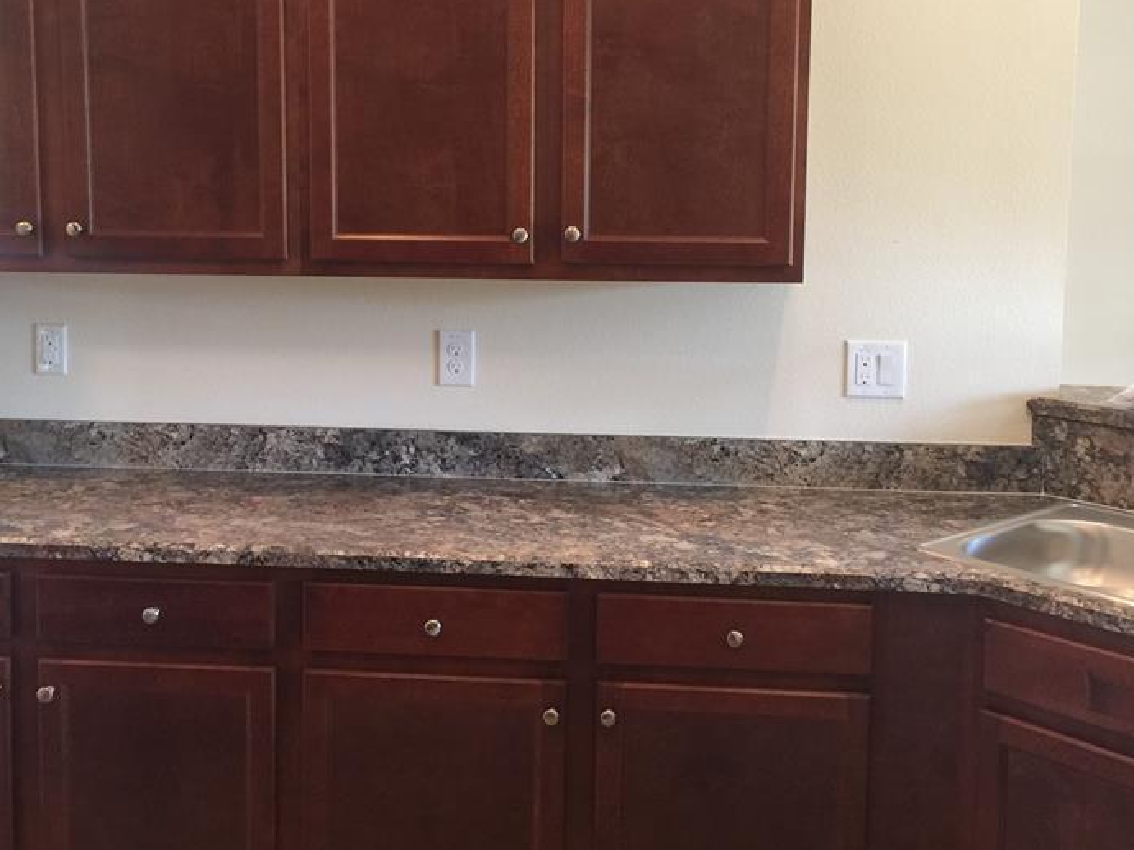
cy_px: 331
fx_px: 1408
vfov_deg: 33.5
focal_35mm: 43
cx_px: 548
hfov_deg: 43.9
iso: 64
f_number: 2.2
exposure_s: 1/15
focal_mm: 4.15
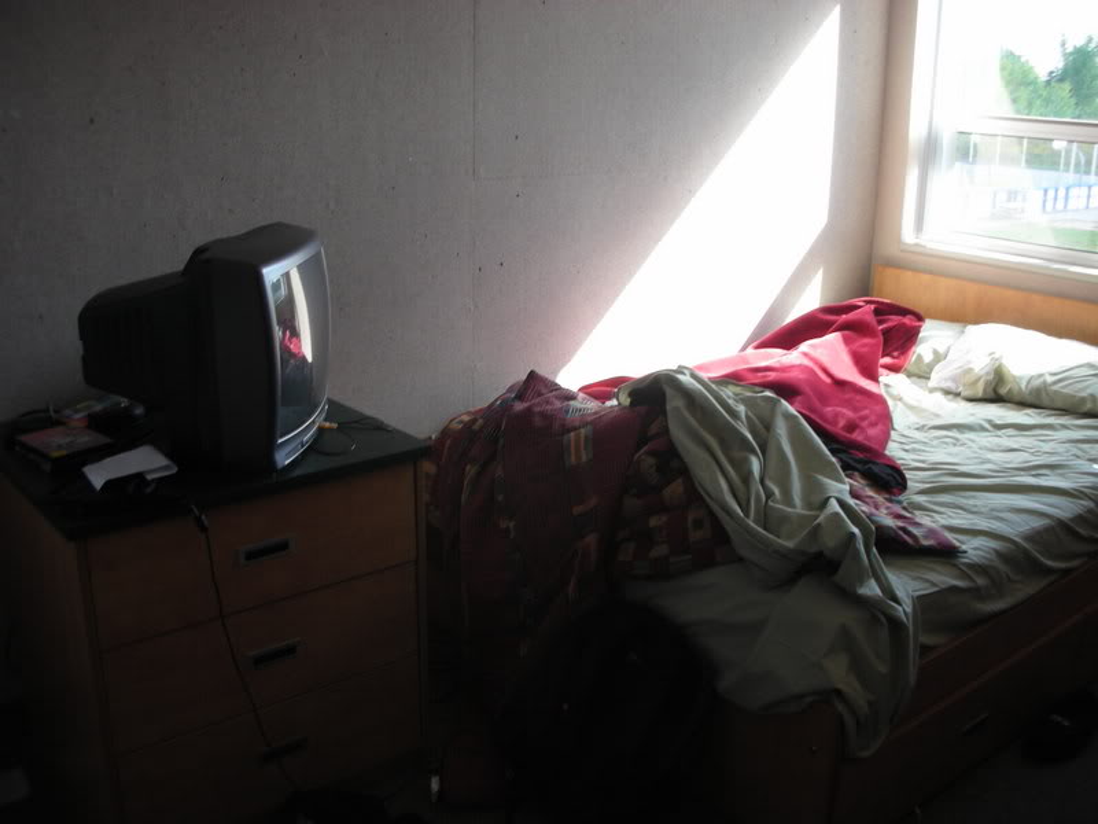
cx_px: 549
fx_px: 1110
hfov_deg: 52.6
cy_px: 412
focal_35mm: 35
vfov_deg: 40.7
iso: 50
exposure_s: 1/51.8
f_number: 3
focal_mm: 5.8
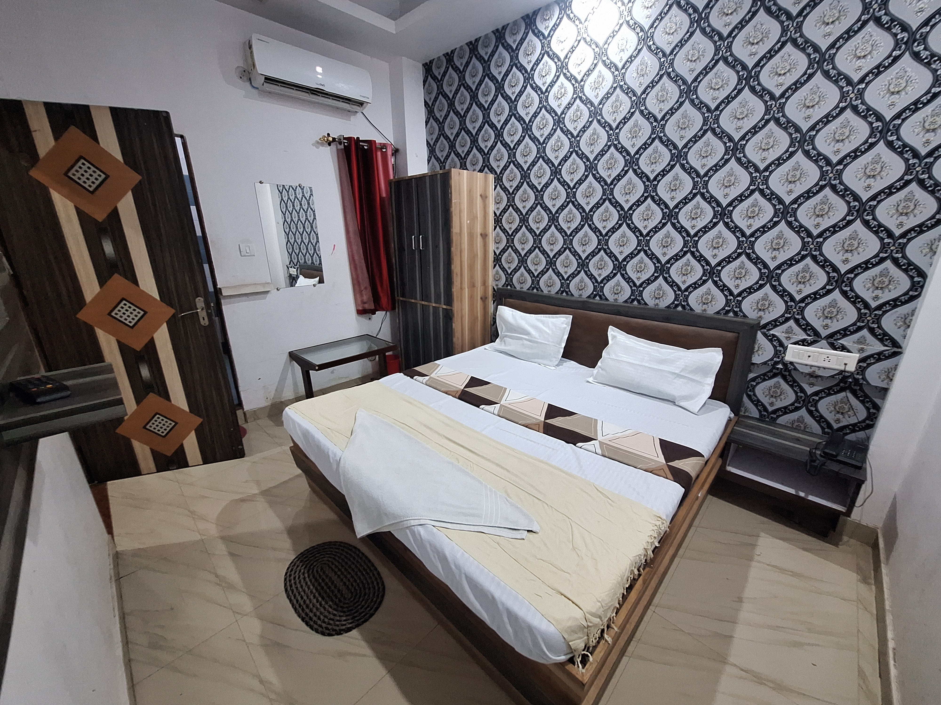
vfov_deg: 89.9
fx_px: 353
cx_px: 470
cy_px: 352
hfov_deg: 106.2
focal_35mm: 13
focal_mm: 1.74
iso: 500
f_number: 2.2
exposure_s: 1/20
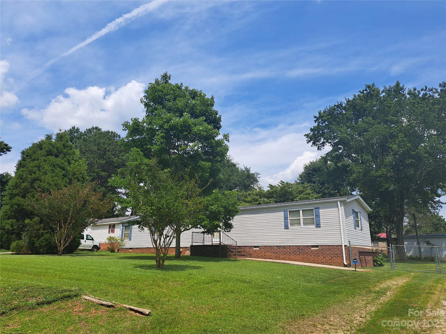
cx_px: 223
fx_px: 309
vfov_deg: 56.8
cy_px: 167
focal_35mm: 24
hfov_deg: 71.6
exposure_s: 1/1041
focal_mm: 5.23
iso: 50
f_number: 1.8
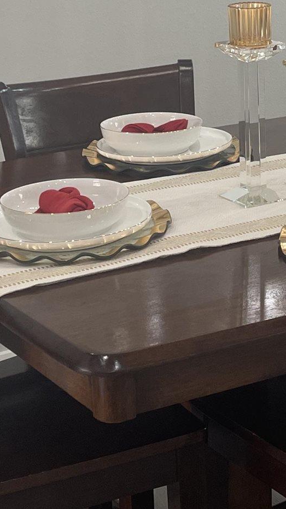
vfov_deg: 23.0
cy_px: 41
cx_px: 340
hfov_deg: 13.1
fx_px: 1214
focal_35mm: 90
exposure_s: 1/120
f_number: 1.6
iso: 80
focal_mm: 5.1
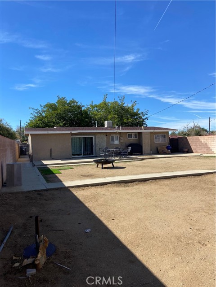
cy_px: 144
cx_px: 108
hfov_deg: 53.1
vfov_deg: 67.3
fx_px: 216
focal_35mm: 26
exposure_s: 1/2571
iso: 32
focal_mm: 4.25
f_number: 1.8
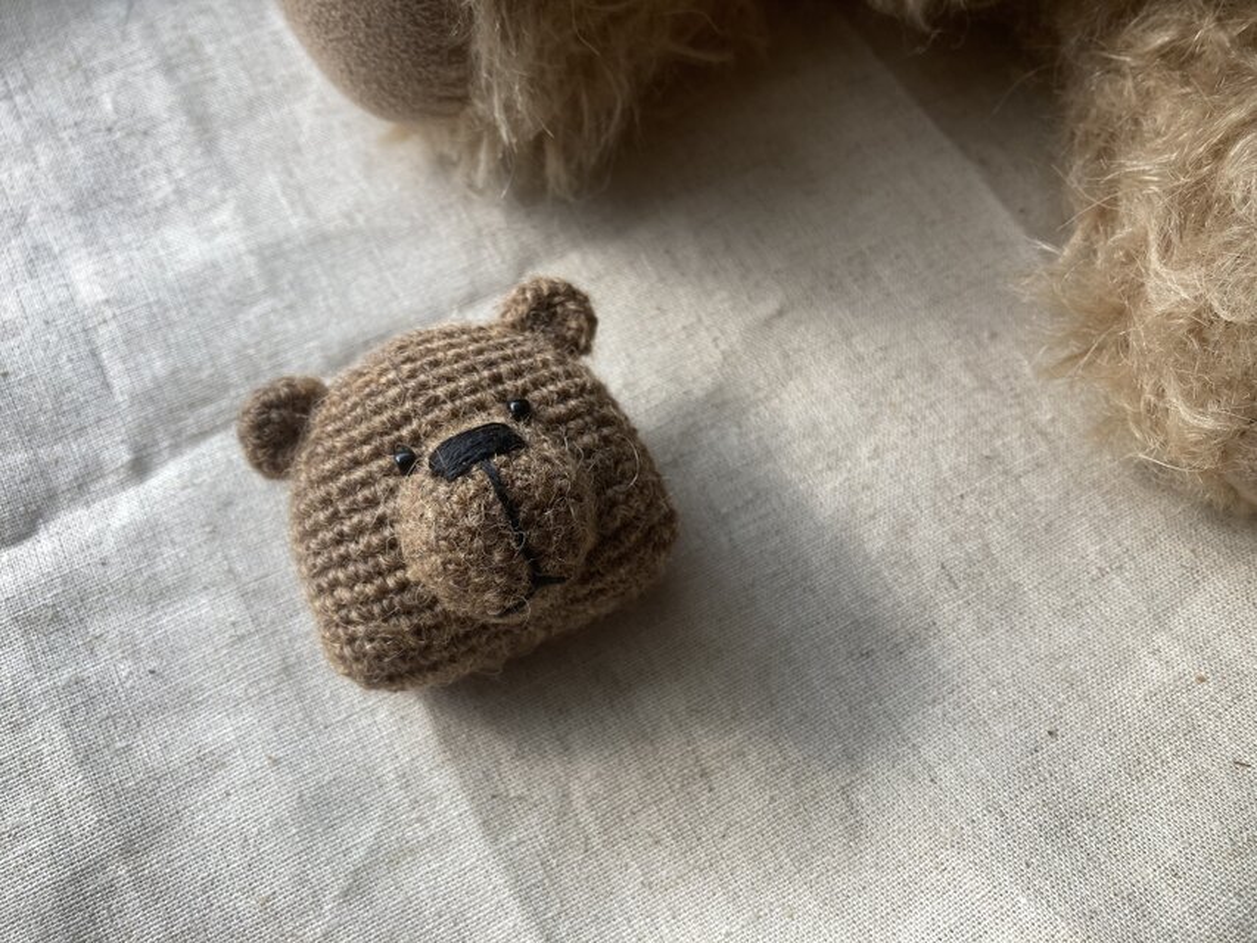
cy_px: 472
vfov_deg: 49.8
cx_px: 628
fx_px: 1017
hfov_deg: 63.4
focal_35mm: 28
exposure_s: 1/143
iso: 20
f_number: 1.8
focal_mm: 3.99
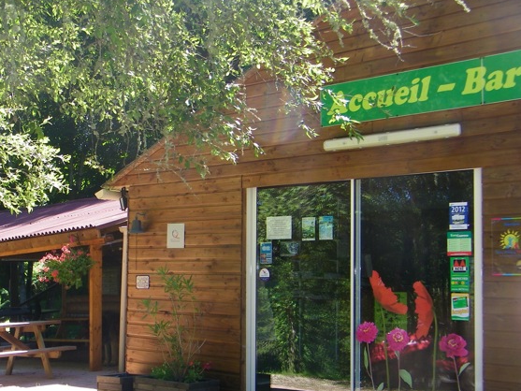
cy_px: 252
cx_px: 180
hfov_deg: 34.1
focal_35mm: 56
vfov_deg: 26.0
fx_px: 843
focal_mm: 7
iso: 80
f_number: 3.8
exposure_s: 1/125
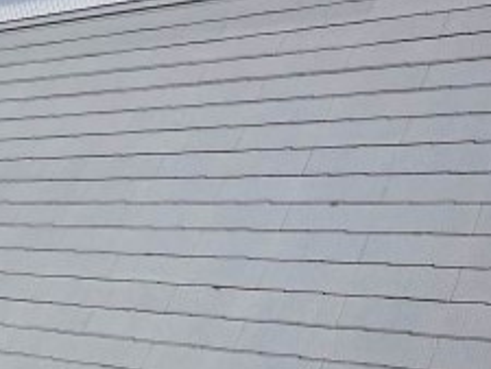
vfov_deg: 19.7
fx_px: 1050
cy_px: 301
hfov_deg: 24.1
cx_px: -87
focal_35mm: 74
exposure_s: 1/3876
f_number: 1.6
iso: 50
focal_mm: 5.1
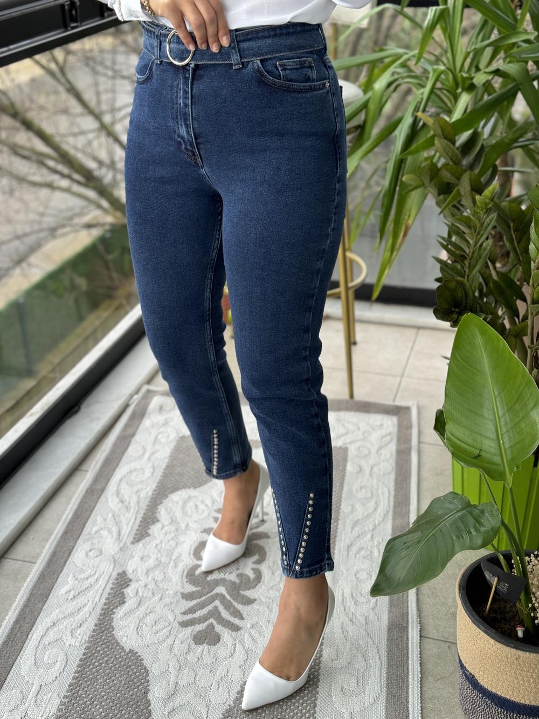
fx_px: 996
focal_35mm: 48
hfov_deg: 30.3
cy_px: 360
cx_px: 270
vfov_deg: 39.7
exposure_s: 1/98
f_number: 1.78
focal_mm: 6.86
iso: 100
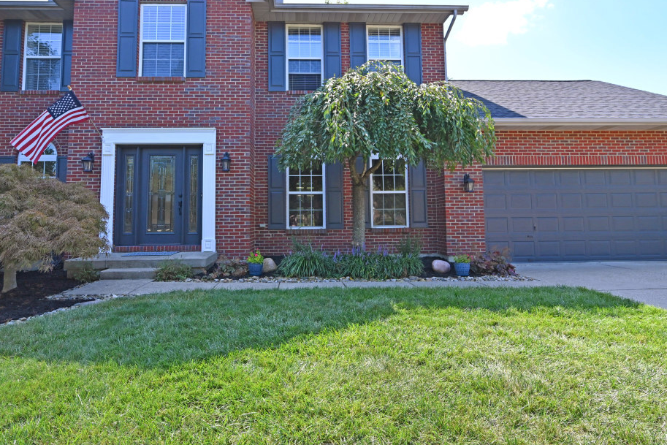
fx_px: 426
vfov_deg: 54.8
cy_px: 180
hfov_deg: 76.0
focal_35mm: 23
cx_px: 313
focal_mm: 14
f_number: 5.6
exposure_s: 1/250
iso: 180
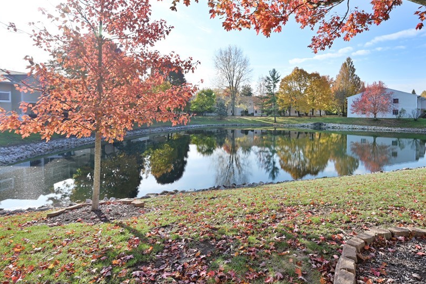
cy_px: 119
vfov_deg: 64.2
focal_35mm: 19
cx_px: 261
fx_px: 225
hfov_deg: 85.5
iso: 400
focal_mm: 14
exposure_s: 1/250
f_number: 9
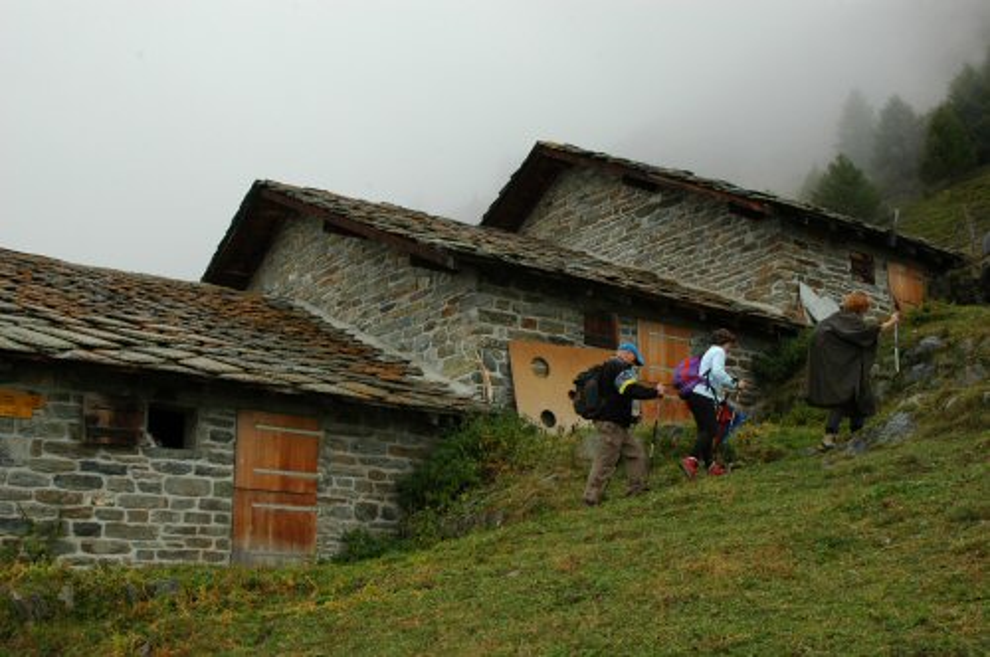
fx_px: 1153
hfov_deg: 46.5
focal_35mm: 42
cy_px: 328
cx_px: 495
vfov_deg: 31.8
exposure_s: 1/125
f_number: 9
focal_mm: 28
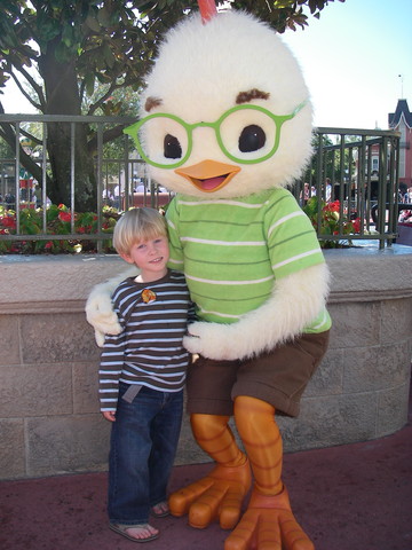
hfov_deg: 37.7
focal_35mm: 38
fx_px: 603
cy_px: 275
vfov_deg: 49.0
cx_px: 206
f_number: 3.3
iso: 64
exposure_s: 1/200
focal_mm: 6.3
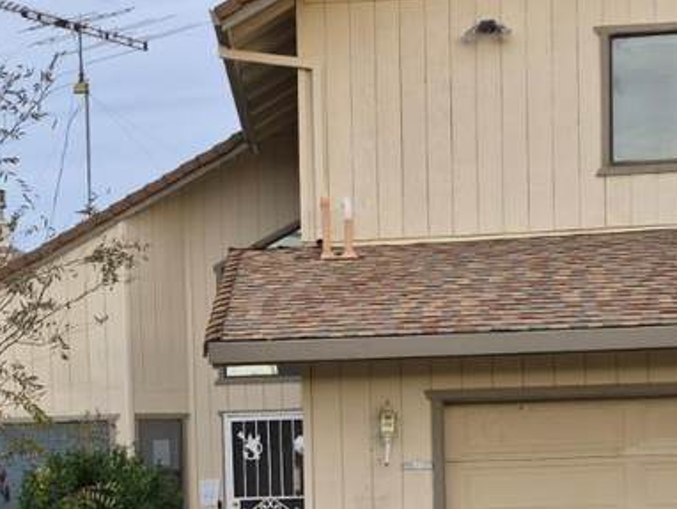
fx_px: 1507
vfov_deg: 18.5
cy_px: 537
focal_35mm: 77
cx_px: 206
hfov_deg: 25.1
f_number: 1.8
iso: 40
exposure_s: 1/180
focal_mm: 5.4
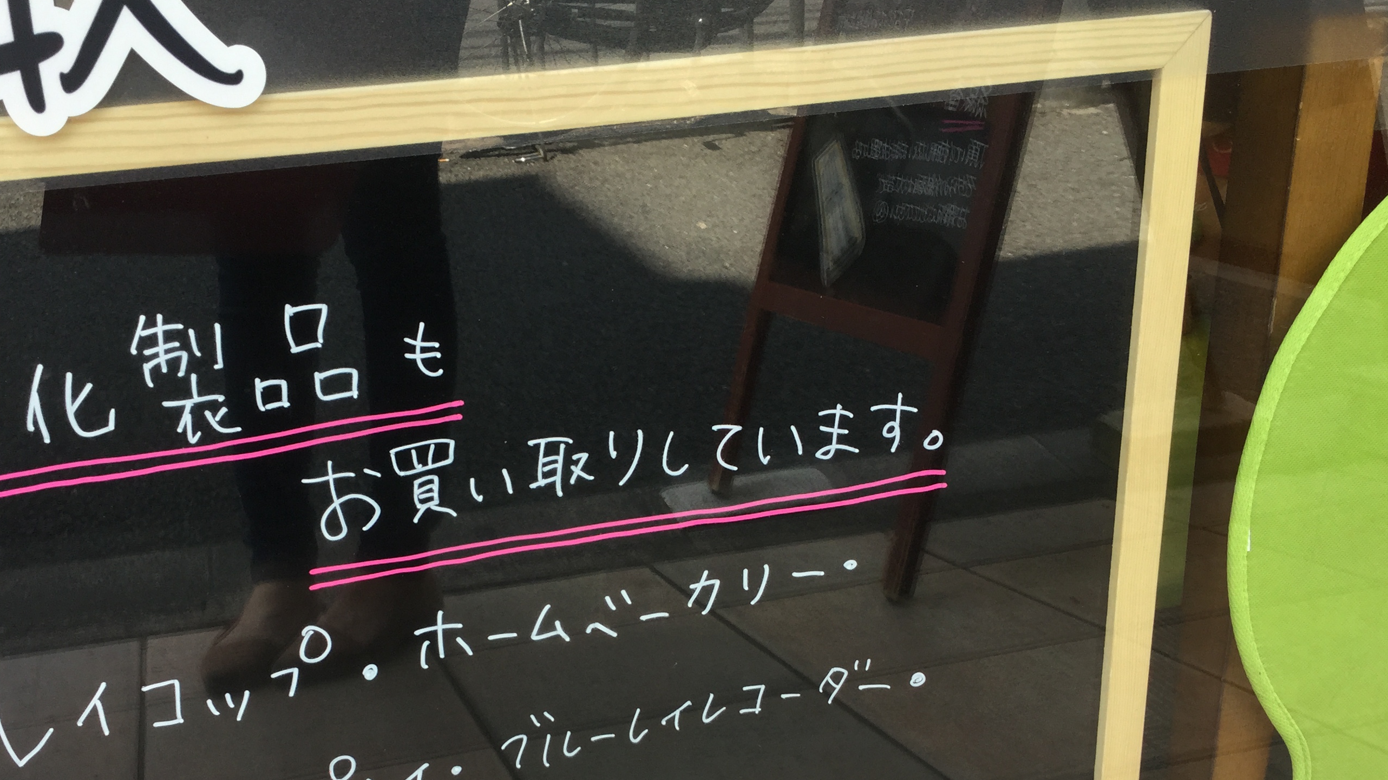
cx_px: 581
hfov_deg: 47.2
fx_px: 1583
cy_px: 604
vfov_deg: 27.3
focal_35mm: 43
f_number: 2.4
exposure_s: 1/120
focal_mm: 3.3
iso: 25
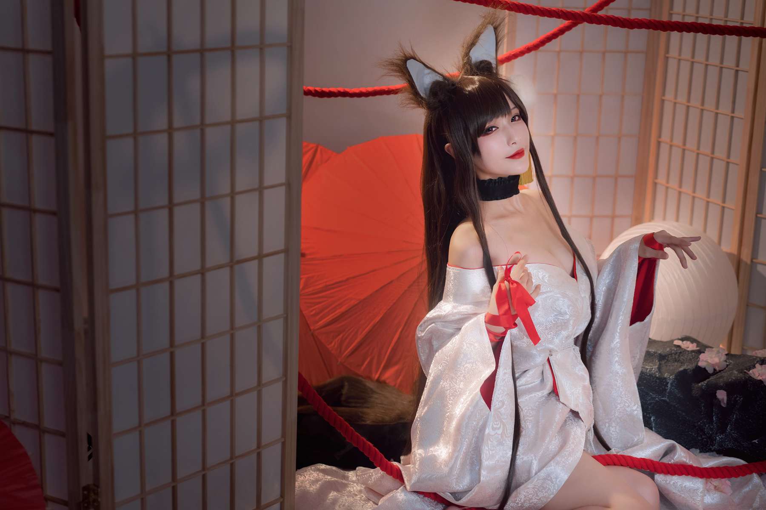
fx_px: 1170
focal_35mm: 55
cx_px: 383
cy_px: 255
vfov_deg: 24.6
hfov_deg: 36.2
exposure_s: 1/125
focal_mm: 55
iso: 1600
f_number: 2.5
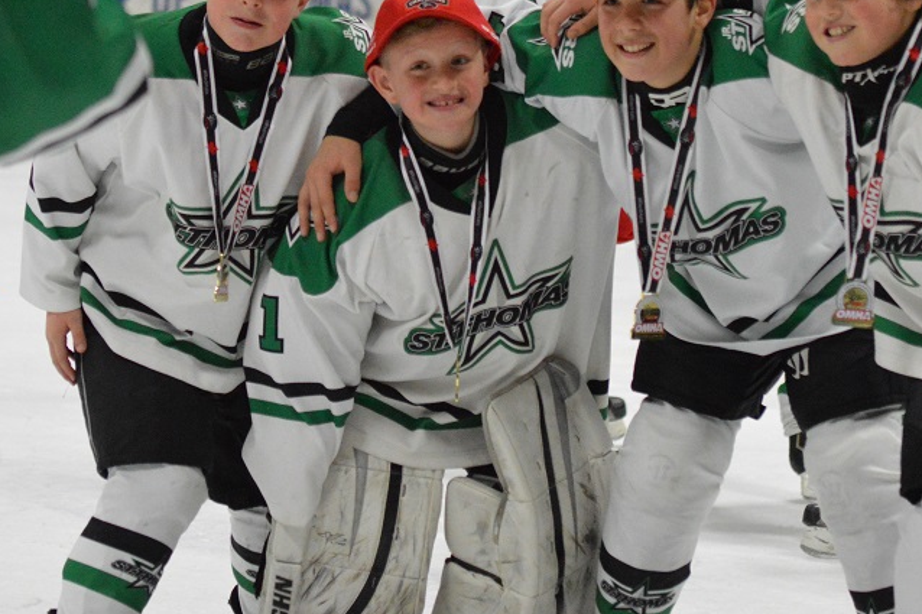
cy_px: 118
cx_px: 396
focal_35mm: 198
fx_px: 5069
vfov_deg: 6.9
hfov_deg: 10.4
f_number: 3.2
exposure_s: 1/640
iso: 3200
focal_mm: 70
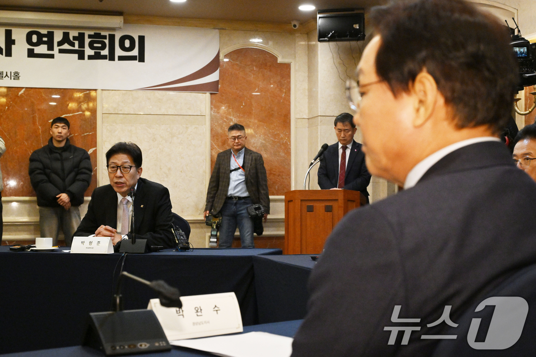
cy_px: 178
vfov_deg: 23.8
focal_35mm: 57
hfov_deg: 35.1
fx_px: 849
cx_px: 268
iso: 4000
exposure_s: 1/250
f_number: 8
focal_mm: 57
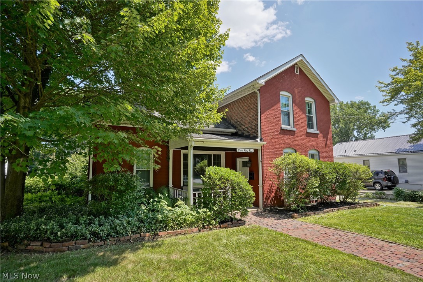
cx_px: 212
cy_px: 141
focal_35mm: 18
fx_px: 211
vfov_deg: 67.4
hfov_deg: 90.0
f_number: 8
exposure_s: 1/250
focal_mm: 18
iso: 400
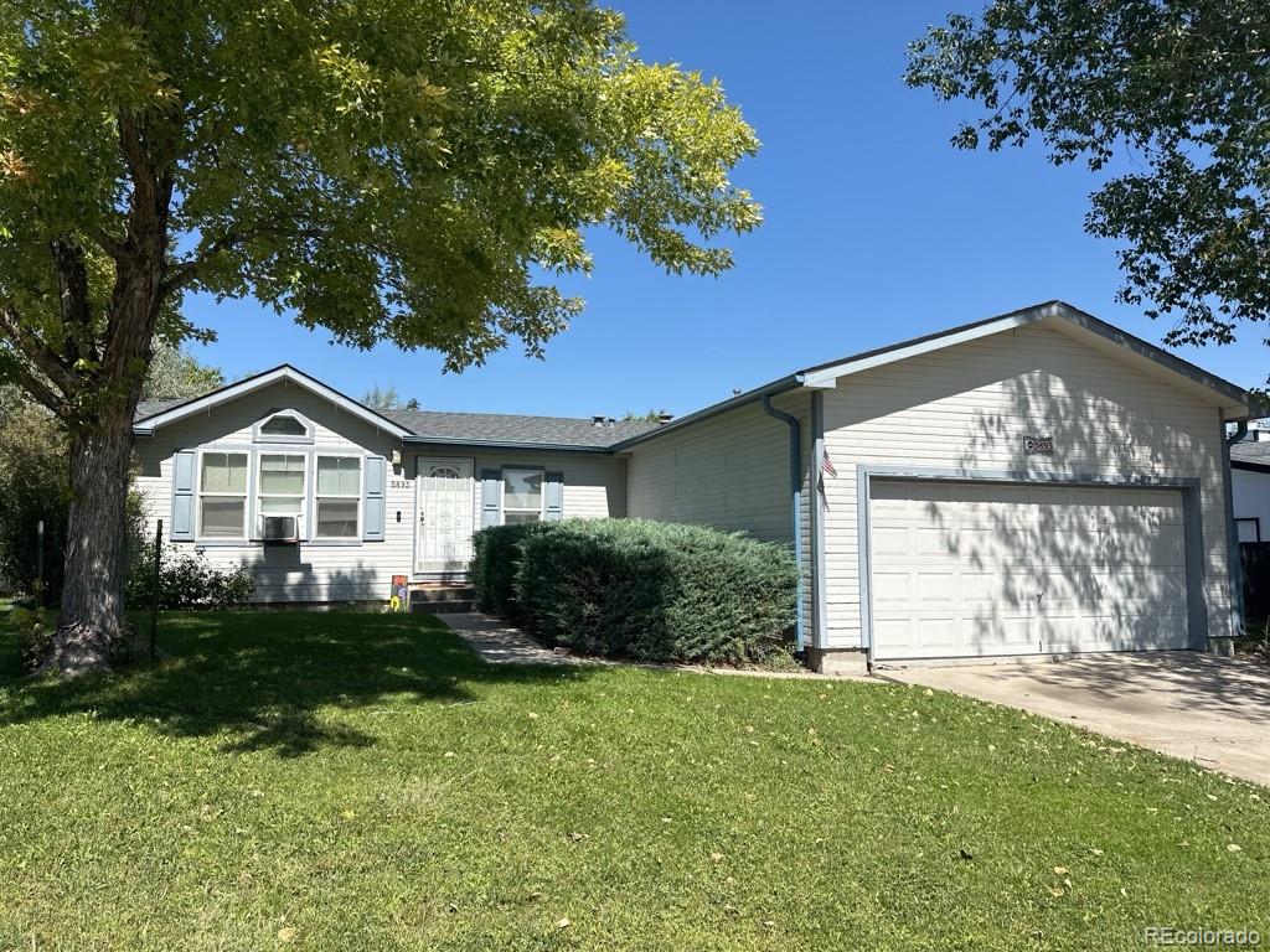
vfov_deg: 56.8
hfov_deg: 71.6
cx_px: 635
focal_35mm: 24
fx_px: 881
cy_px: 476
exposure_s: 1/5263
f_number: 1.78
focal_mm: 6.86
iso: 80
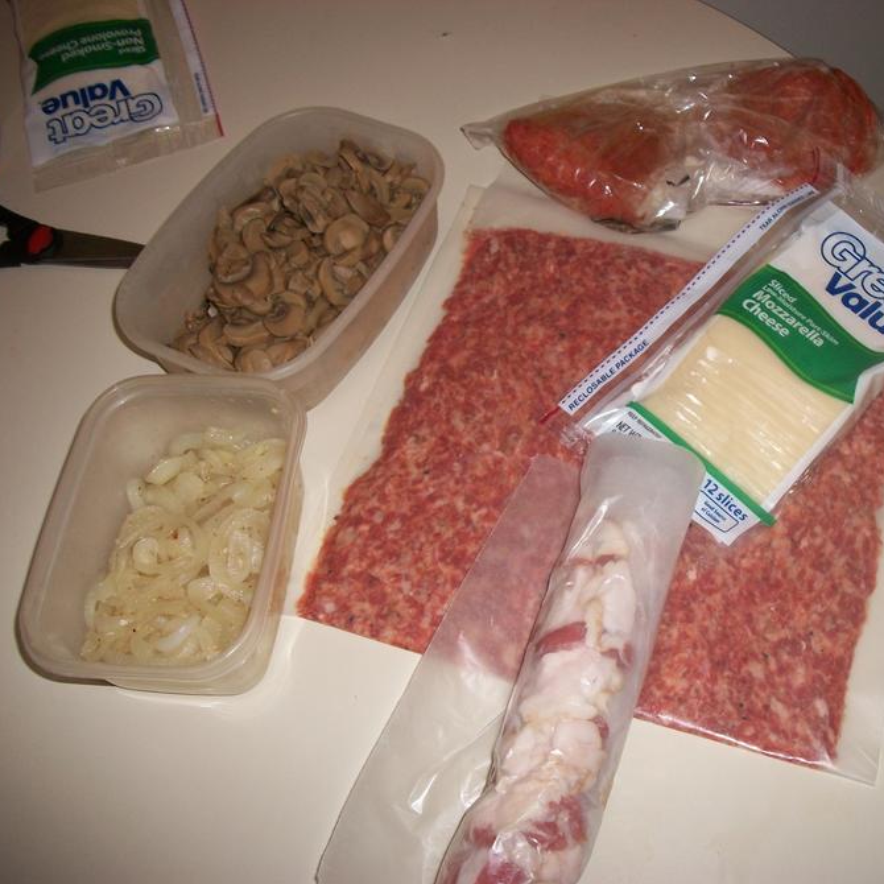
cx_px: 583
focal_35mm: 38
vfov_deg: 43.9
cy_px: 444
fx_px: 1098
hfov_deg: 43.3
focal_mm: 5.7
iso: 80
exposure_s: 1/60
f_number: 2.9
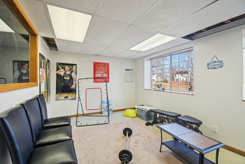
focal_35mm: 15
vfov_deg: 77.3
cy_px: 82
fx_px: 102
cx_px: 122
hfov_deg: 100.4
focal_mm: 10
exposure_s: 1/15
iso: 110
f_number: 8
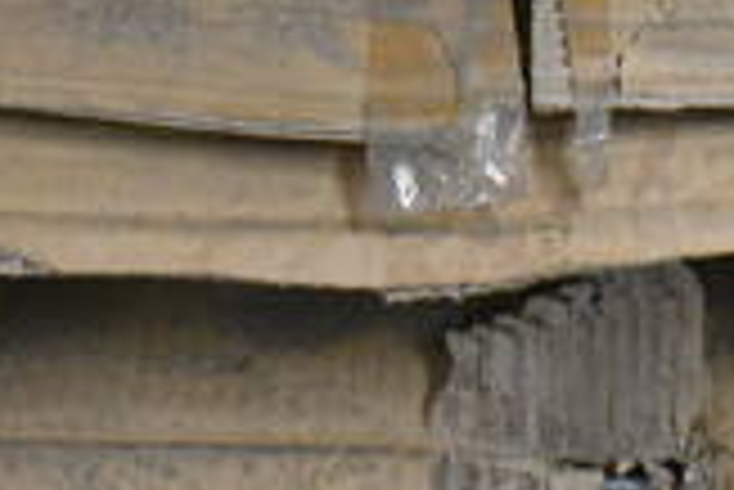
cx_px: 464
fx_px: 2286
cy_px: -310
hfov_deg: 18.2
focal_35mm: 112
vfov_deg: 11.6
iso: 4500
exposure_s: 1/125
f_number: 3.8
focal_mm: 20
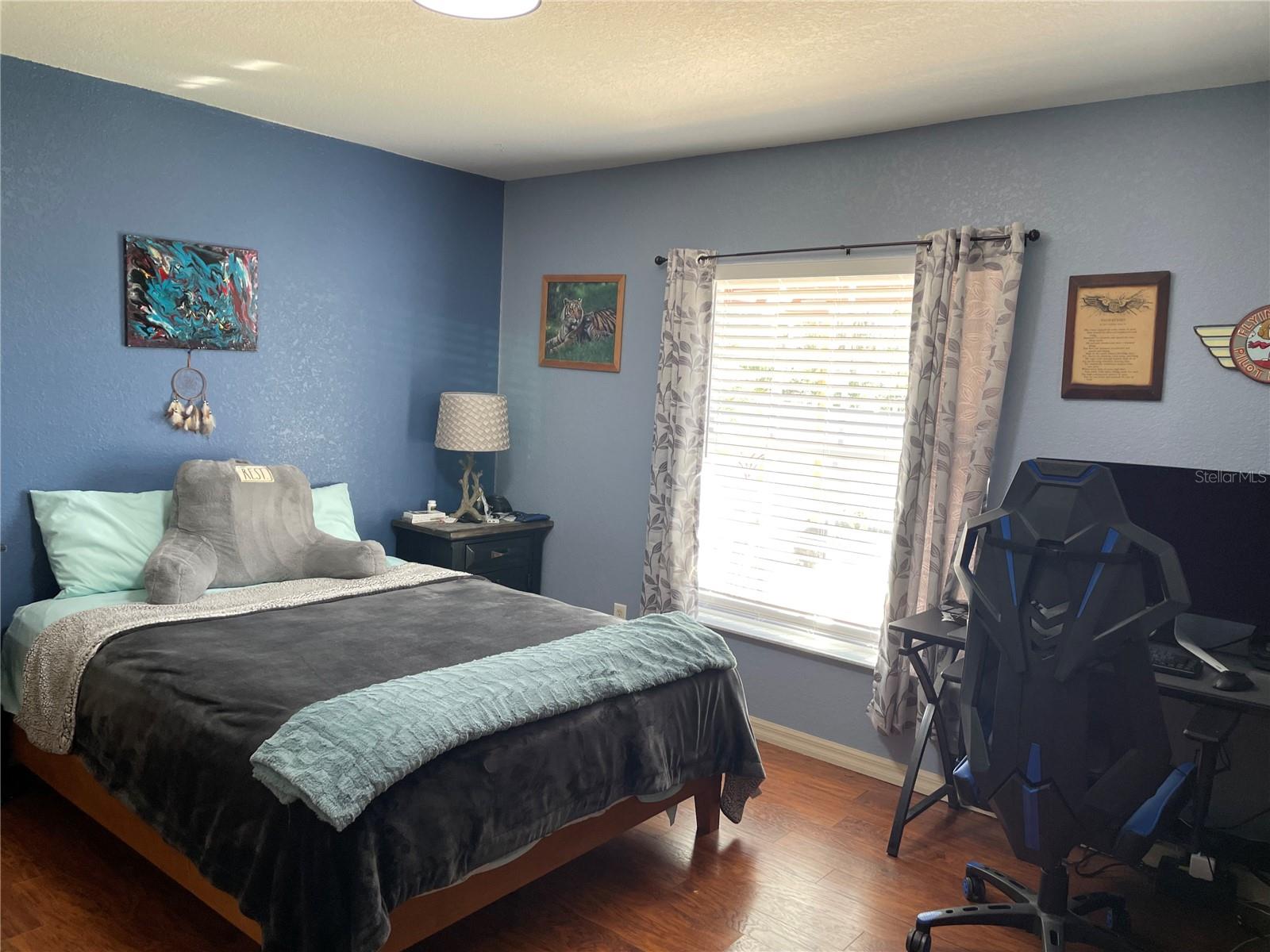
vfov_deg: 53.1
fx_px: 954
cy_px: 476
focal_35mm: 26
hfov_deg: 67.3
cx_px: 635
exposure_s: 1/60
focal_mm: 4.2
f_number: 1.6
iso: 64
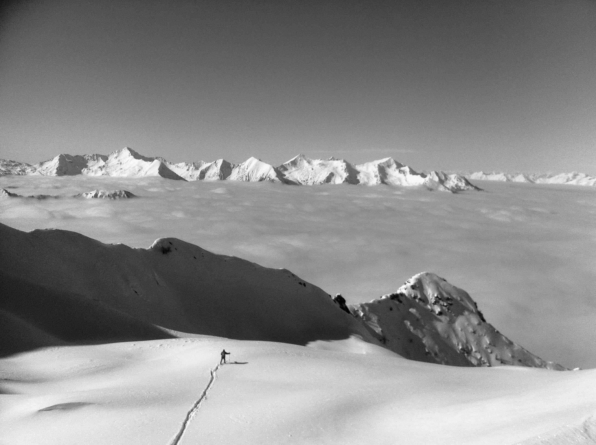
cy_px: 222
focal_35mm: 35
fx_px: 602
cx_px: 298
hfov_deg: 52.7
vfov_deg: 40.6
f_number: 2.8
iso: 80
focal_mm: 3.85
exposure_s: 1/6033
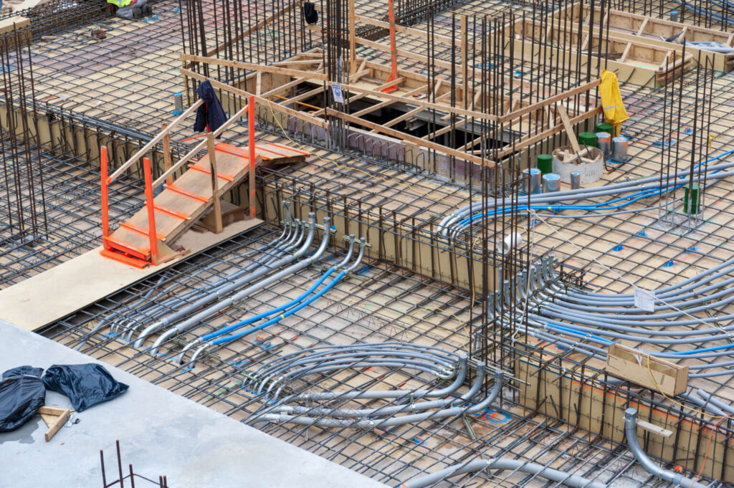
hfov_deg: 23.9
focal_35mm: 85
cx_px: 367
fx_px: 1732
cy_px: 244
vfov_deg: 16.0
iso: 200
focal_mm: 85
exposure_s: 1/100
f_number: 8
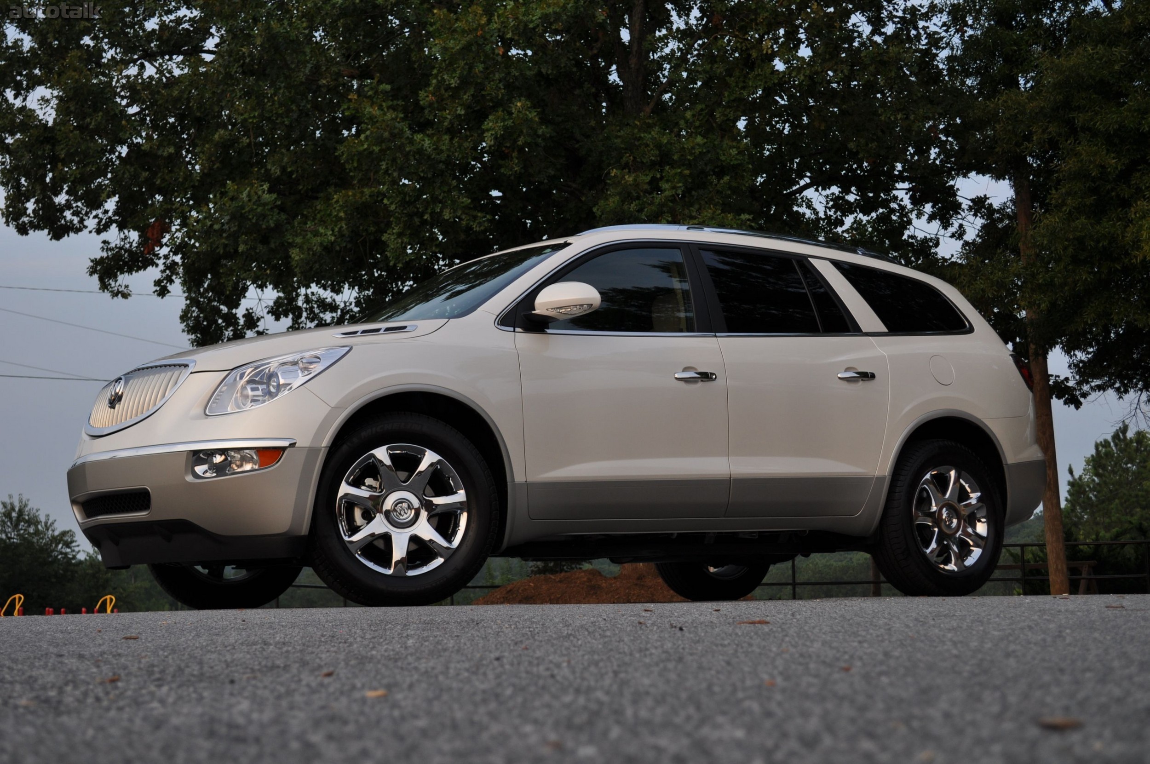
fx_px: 1819
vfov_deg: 23.7
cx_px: 575
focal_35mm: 57
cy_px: 382
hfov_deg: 35.1
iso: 200
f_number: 5.6
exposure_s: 1/125
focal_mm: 38
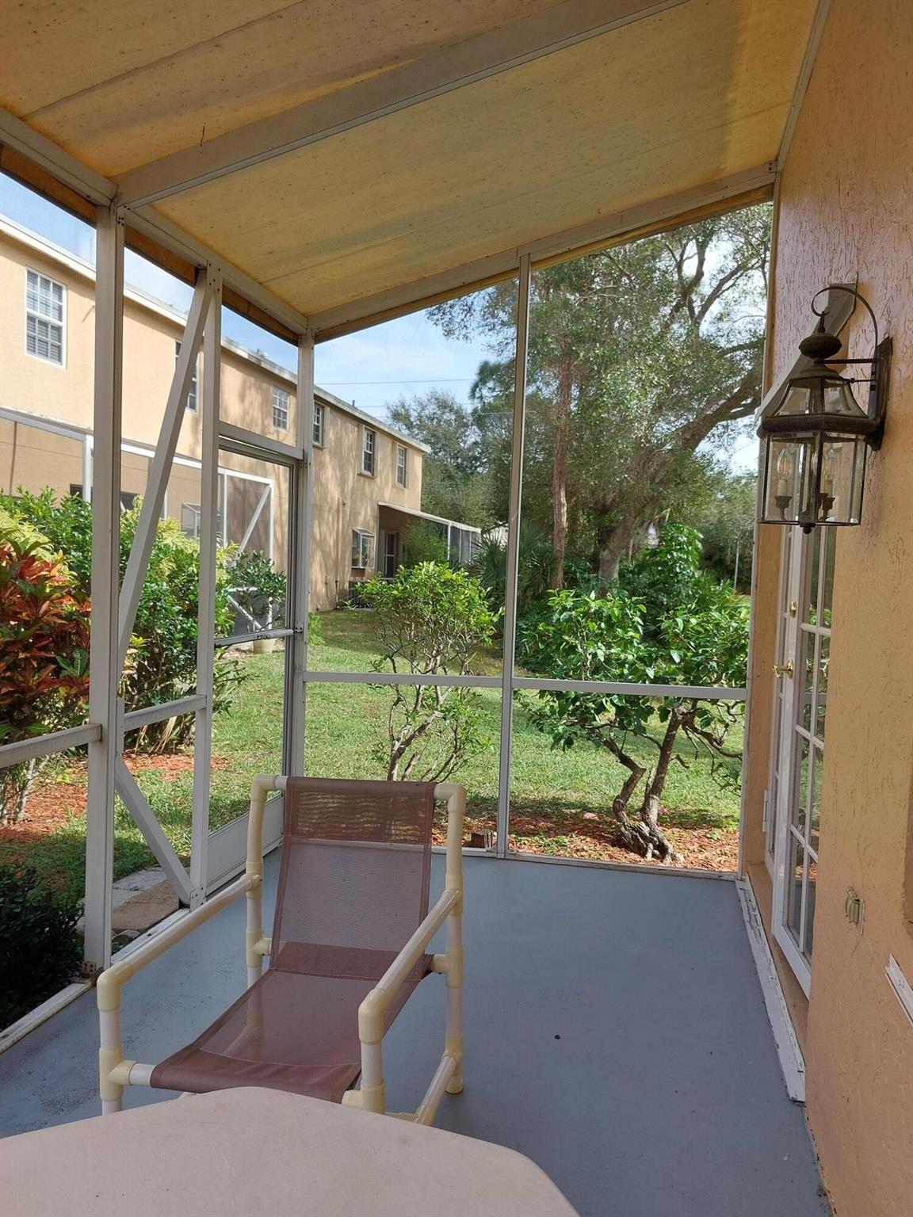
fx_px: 844
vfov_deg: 71.6
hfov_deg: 56.8
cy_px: 608
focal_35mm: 24
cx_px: 456
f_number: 1.8
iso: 25
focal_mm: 5.23
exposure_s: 1/274
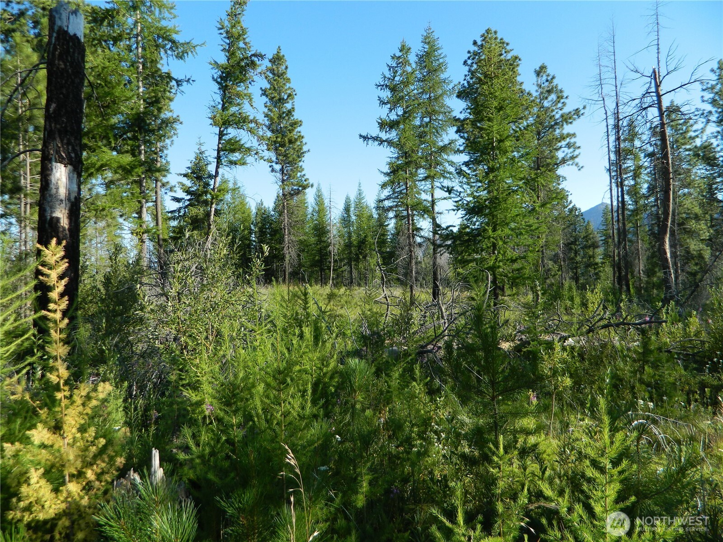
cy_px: 271
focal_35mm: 25
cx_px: 362
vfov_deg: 54.9
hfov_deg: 69.4
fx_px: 522
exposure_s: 1/500
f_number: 3.1
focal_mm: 4.5
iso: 80
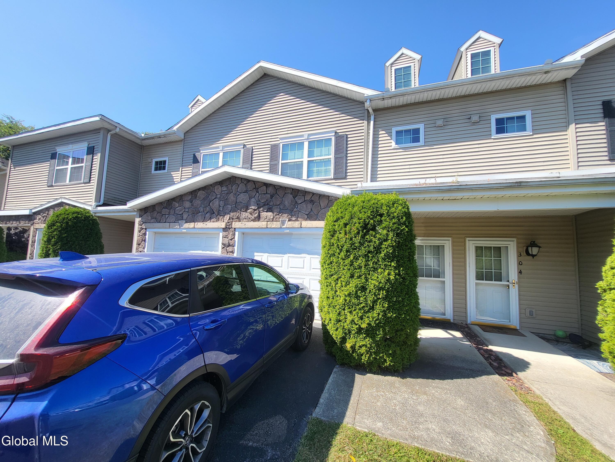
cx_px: 308
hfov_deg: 106.2
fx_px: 231
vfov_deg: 89.9
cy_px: 231
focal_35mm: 13
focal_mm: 1.74
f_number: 2.2
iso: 32
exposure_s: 1/554
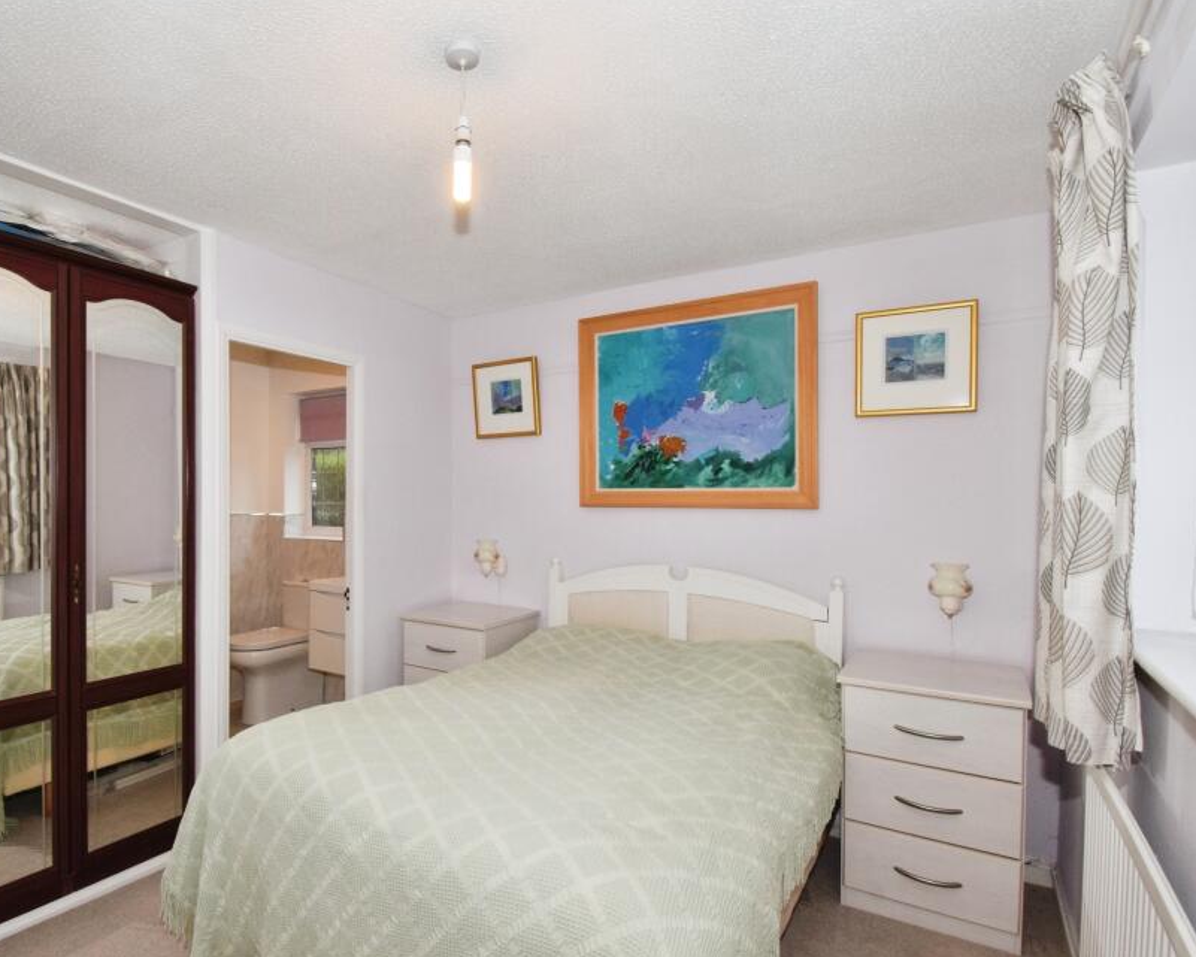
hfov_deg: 85.8
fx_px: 637
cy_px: 493
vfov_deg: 73.8
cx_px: 508
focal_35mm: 18
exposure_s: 1/60
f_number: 13
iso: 1000
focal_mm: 10
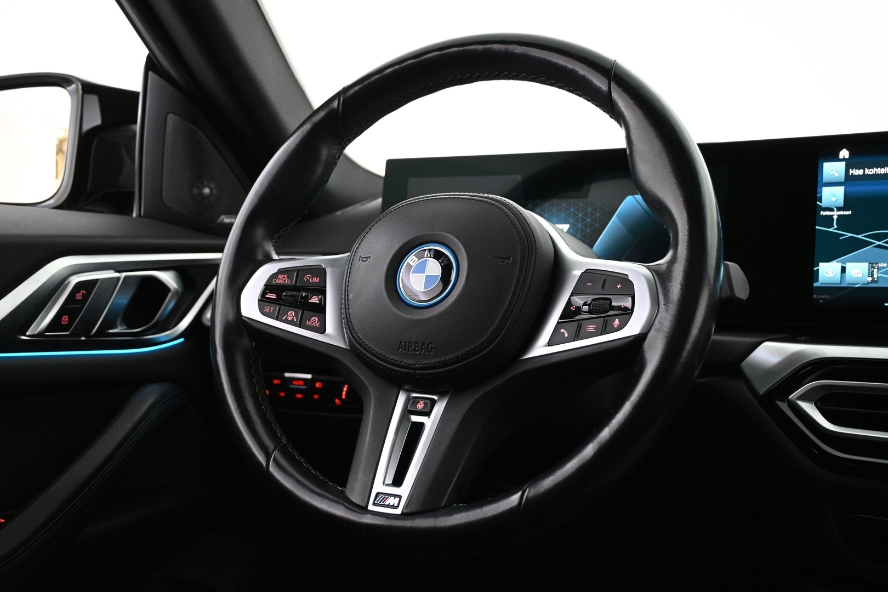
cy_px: 296
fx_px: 962
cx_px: 444
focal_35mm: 39
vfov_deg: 34.2
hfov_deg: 49.6
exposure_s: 1/25
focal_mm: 26
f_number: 4.5
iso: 1600
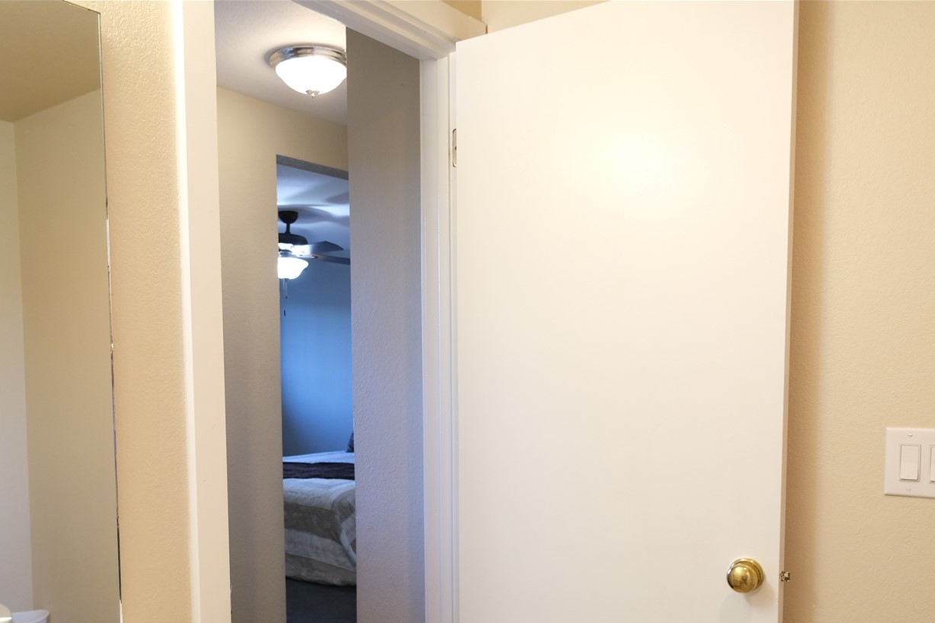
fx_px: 831
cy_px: 433
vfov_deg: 40.4
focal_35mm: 32
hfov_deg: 58.6
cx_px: 416
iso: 640
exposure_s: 1/30
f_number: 3.5
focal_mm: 15
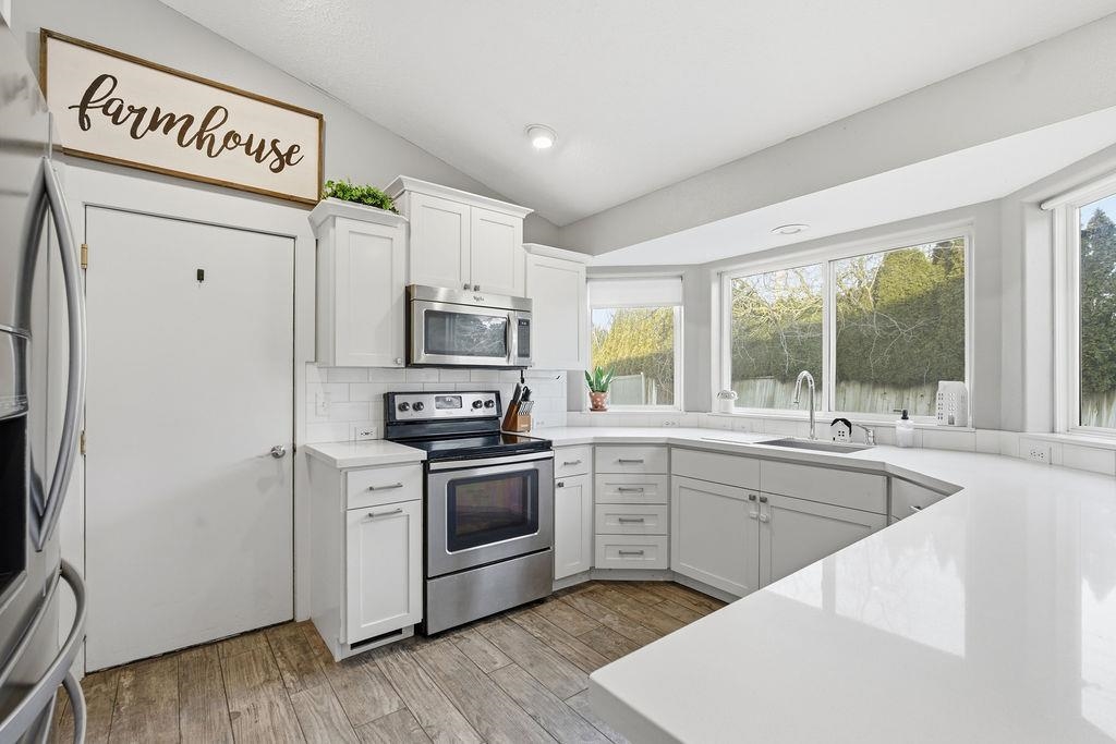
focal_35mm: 16
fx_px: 496
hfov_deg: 96.7
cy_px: 372
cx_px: 558
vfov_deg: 73.8
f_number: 8
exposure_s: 1/40
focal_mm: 16
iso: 100
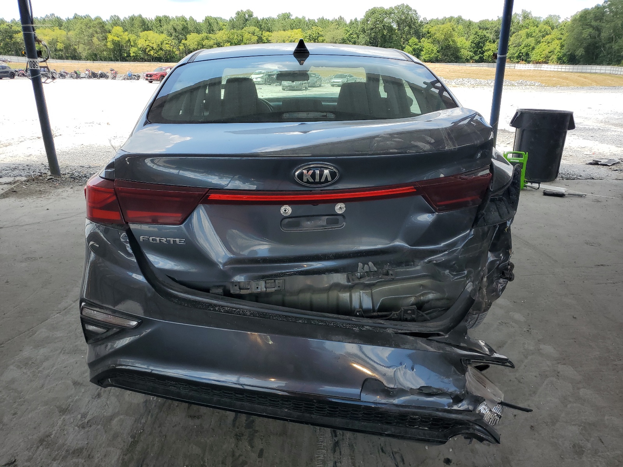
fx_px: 468
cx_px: 312
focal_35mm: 26
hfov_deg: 67.3
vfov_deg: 53.1
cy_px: 234
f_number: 1.5
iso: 50
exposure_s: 1/1111
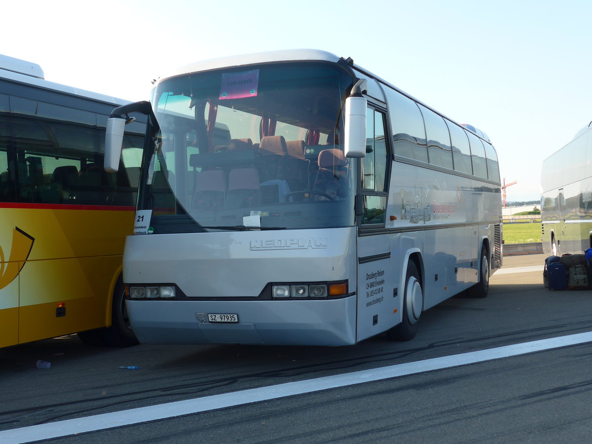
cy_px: 222
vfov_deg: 29.7
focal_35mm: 49
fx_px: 838
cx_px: 296
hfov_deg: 38.9
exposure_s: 1/400
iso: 80
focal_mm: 10.1
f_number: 3.2
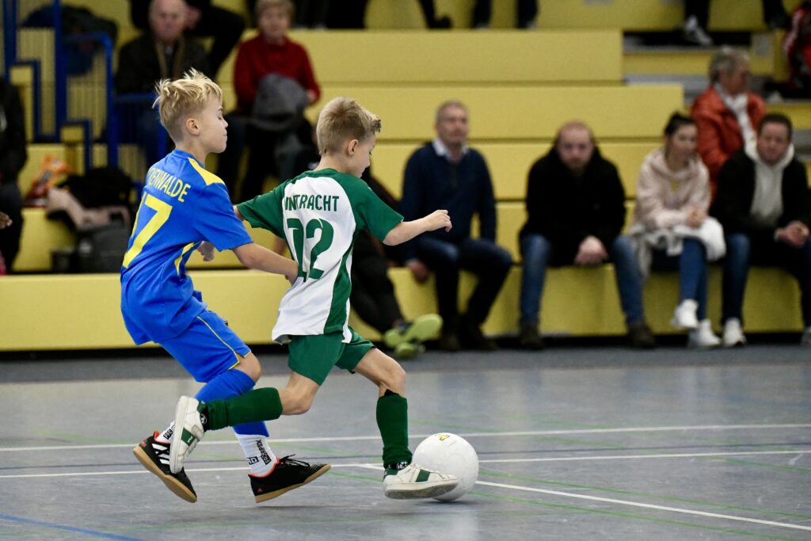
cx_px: 406
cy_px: 270
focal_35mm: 145
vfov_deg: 9.5
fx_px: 3267
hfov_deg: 14.2
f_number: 2.8
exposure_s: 1/1600
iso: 8000
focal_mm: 145
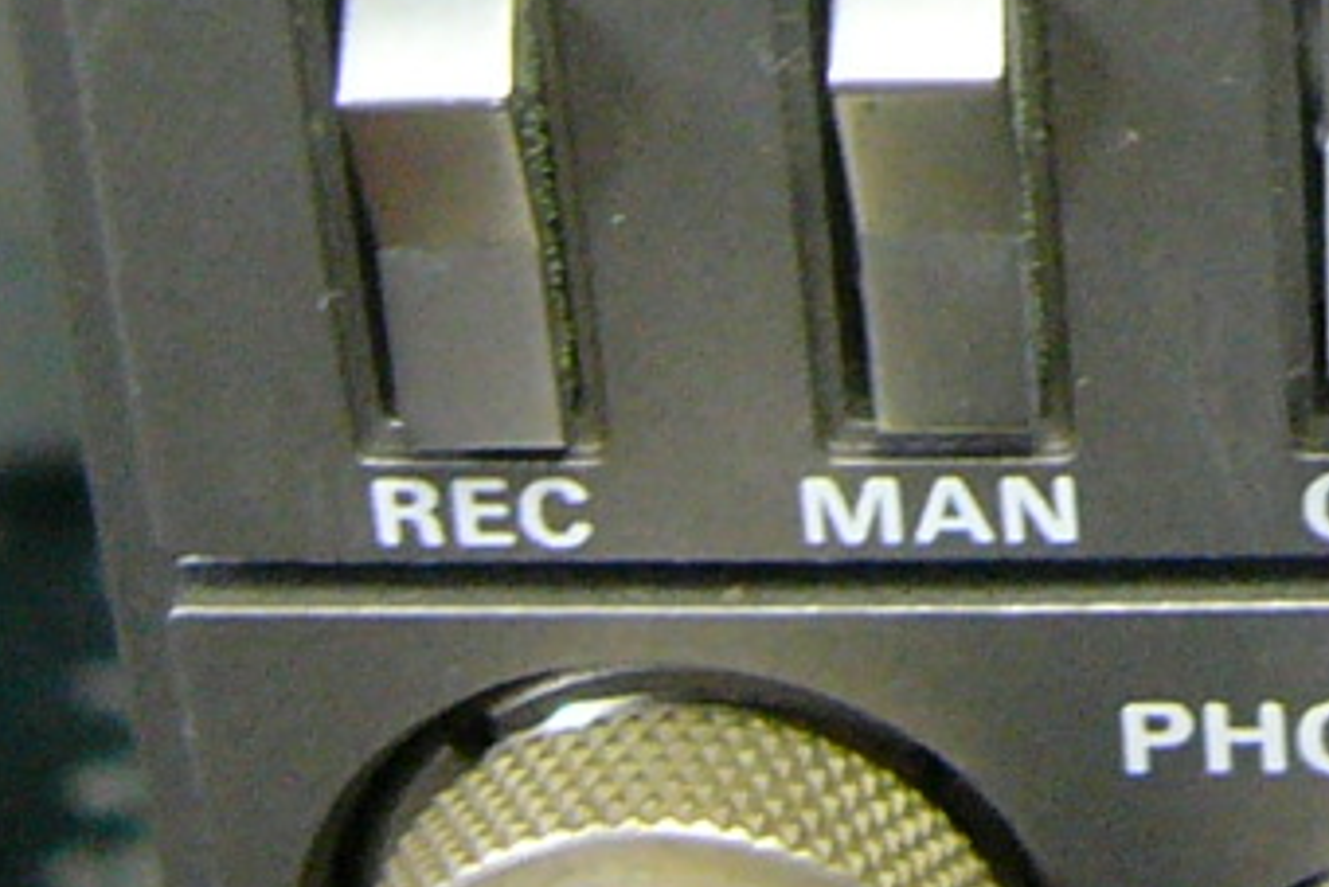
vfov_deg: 7.6
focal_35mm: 176
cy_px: -594
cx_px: 1892
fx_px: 6500
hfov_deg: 11.3
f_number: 2.8
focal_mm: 6
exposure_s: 1/10
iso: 200
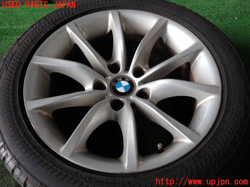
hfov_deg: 56.8
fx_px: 231
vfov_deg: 44.2
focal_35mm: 32
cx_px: 125
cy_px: 94
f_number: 2.4
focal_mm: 5.79
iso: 100
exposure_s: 1/125
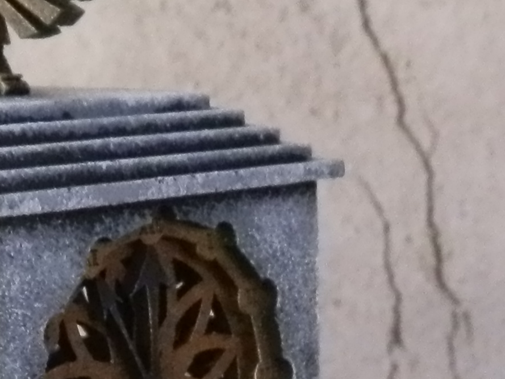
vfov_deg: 10.5
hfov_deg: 14.5
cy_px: 628
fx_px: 1970
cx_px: 383
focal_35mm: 135
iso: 400
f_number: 3.1
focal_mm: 5
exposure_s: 1/125
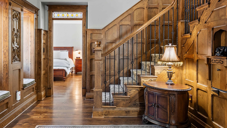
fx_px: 181
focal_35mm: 30
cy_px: 52
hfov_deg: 64.1
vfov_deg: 38.8
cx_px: 102
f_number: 8
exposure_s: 1/1.67
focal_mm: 22
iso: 800
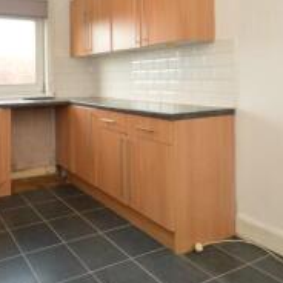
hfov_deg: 48.7
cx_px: 89
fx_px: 305
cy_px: 70
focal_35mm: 33
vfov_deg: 47.8
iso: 320
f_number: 4
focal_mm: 10
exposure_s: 1/60
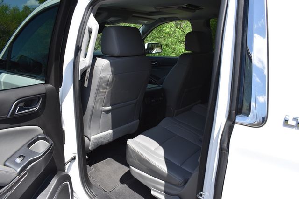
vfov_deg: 48.0
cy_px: 100
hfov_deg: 67.4
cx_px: 150
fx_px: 224
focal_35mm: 27
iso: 200
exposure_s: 1/250
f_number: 8
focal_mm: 18
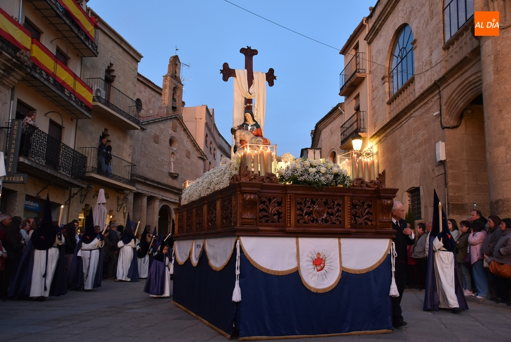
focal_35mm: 36
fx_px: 511
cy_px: 171
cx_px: 256
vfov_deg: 37.0
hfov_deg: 53.1
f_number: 4
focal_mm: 24
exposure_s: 1/60
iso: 800
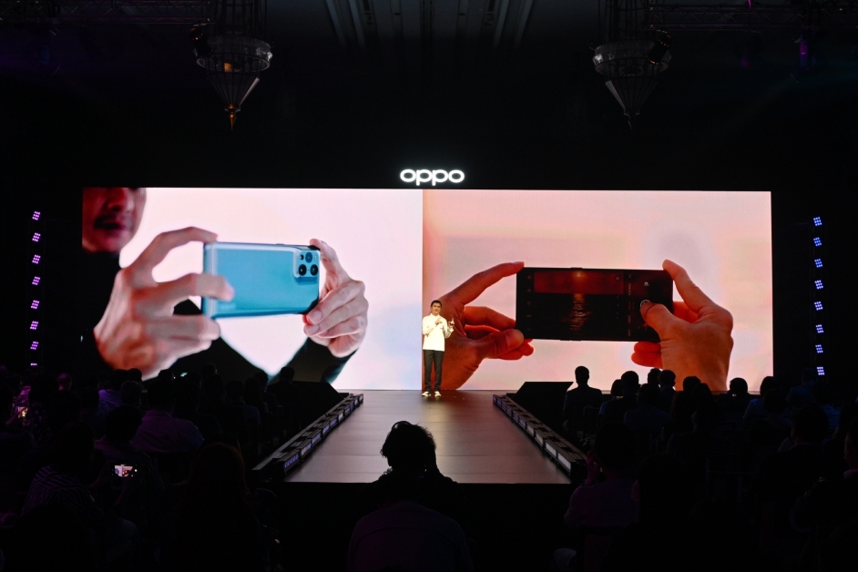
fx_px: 1025
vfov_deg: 31.2
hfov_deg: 45.4
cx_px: 429
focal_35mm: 43
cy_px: 286
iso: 1600
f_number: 6.3
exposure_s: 1/100
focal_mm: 29
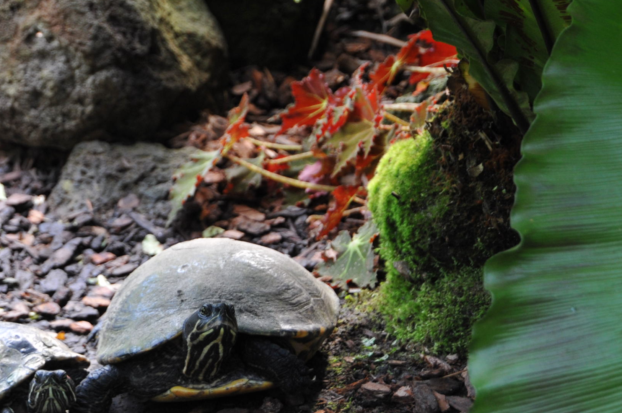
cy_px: 180
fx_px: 1587
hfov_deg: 21.6
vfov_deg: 14.8
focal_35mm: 92
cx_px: 48
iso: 400
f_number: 4.5
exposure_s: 1/50
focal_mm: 31
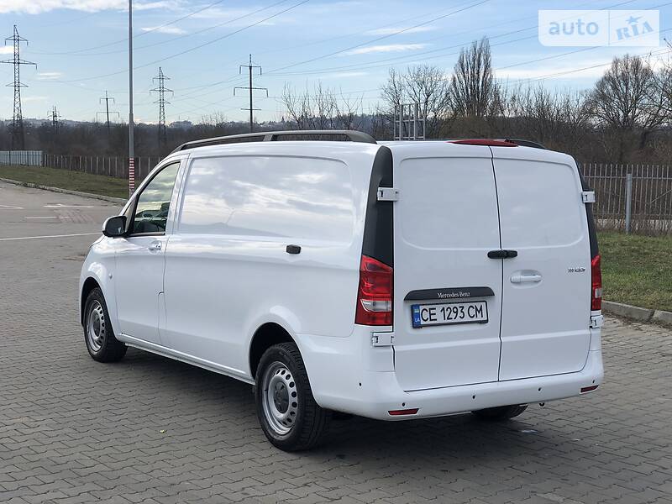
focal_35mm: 52
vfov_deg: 28.0
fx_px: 1009
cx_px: 336
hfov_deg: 36.8
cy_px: 252
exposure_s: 1/676
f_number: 2.4
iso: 16
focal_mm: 6
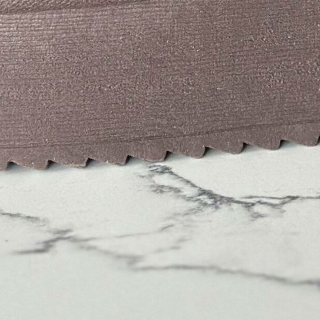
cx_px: 216
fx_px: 2060
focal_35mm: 197
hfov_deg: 8.9
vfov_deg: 8.6
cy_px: -227
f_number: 1.78
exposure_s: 1/60
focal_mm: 6.86
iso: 250
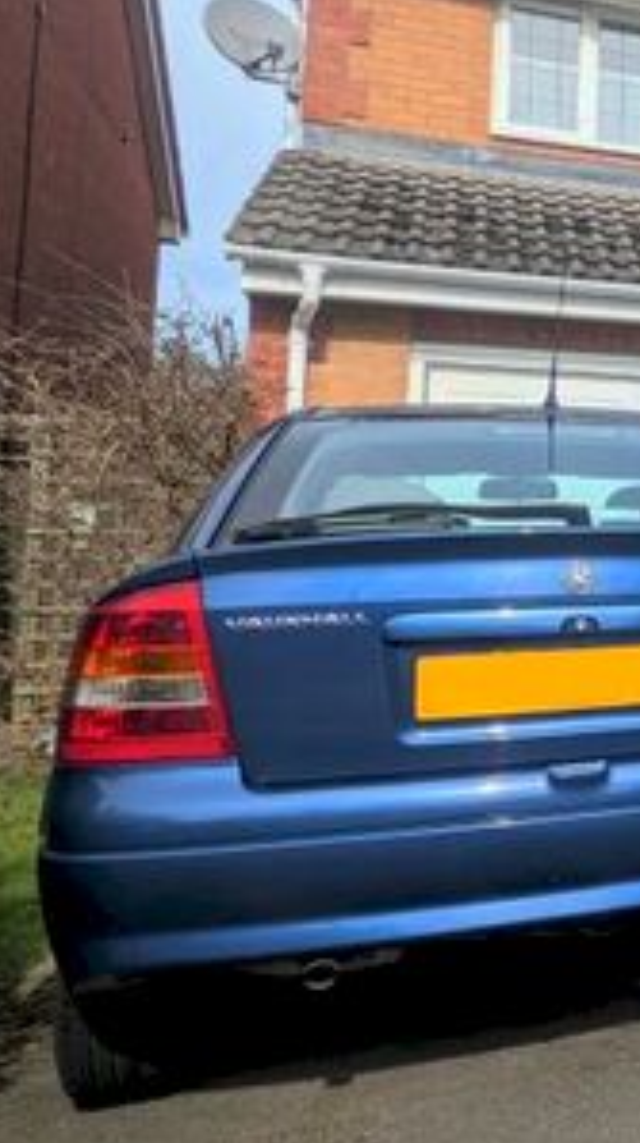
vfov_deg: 49.1
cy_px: 447
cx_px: 1184
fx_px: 1240
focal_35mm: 41
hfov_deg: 20.0
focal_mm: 2.22
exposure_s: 1/1135
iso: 46
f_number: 2.2
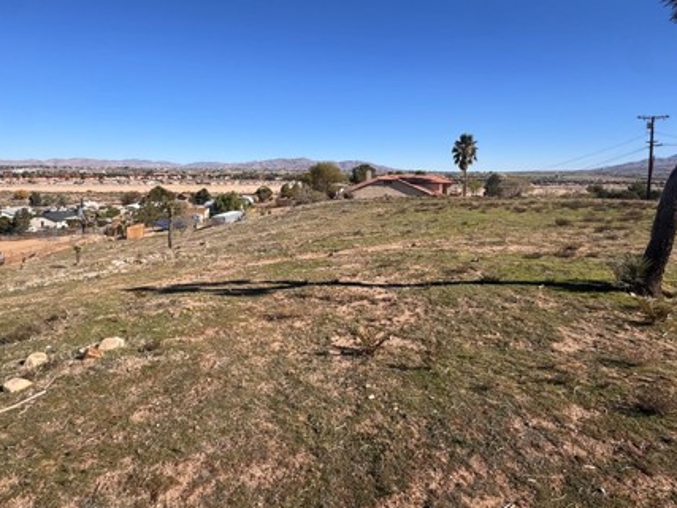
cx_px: 289
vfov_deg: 62.5
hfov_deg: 78.5
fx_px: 411
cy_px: 189
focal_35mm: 21
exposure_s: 1/2985
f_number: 2.2
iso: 50
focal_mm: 2.22
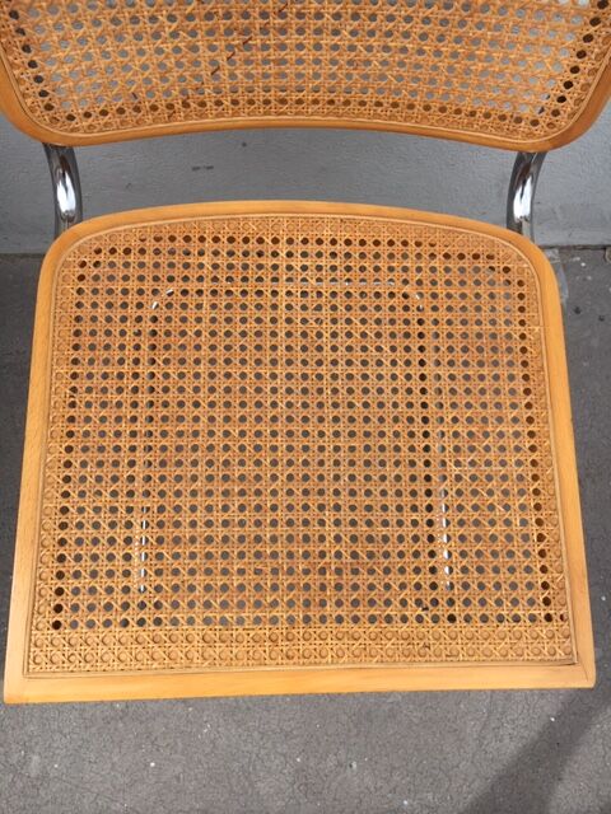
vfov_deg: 61.7
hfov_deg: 48.2
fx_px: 682
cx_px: 306
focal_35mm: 29
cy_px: 407
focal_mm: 4.15
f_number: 2.2
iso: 25
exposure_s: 1/1040
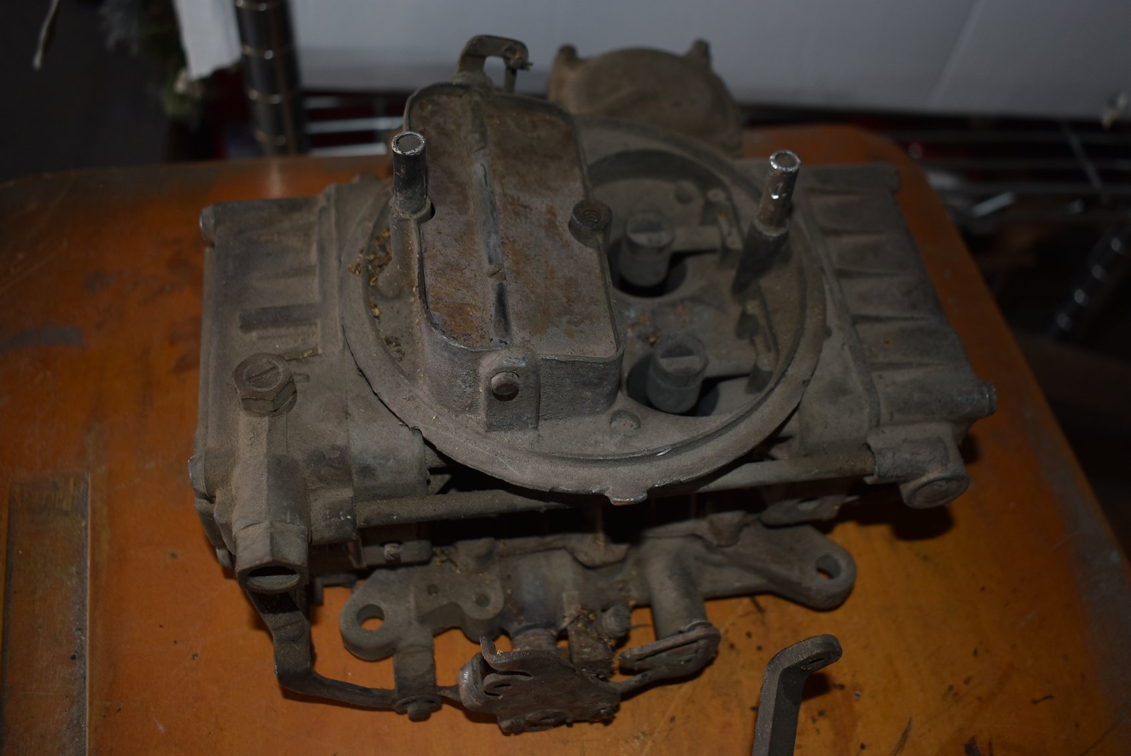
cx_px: 566
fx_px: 1132
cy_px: 378
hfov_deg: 53.1
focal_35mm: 36
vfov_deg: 36.9
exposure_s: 1/60
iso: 280
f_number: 4
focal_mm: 24
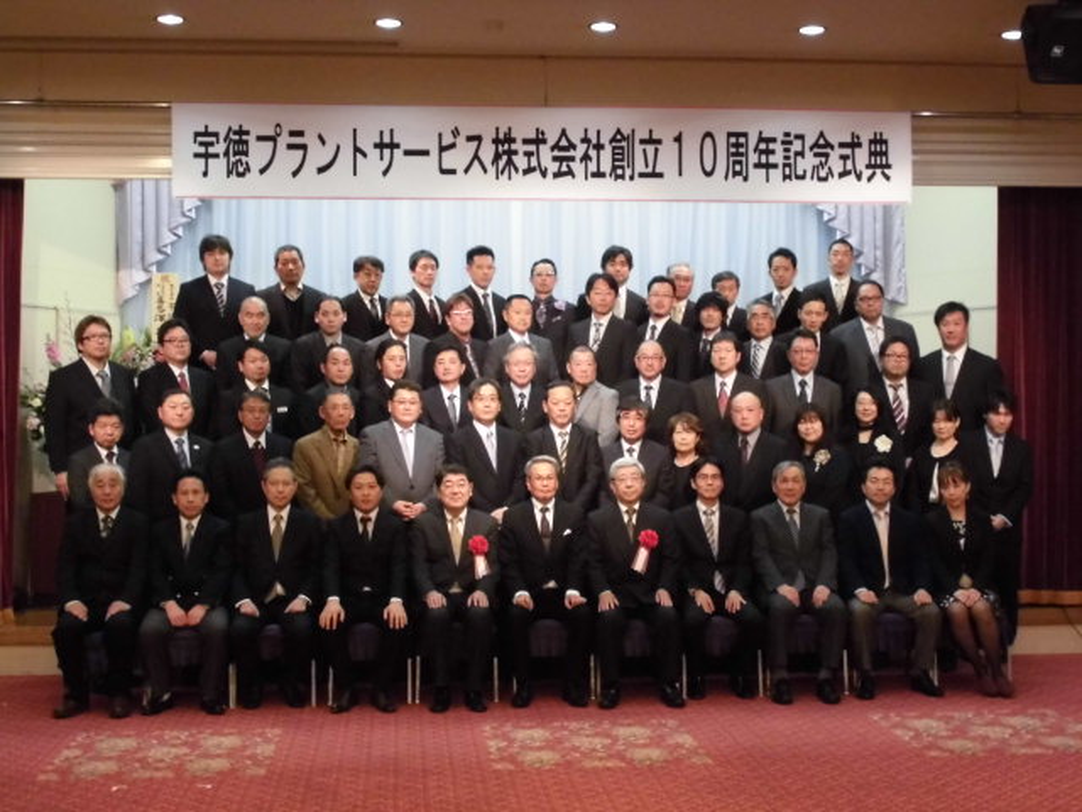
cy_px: 406
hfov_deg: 38.9
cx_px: 541
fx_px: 1532
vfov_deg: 29.7
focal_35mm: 49
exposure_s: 1/40
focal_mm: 8.9
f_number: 4.8
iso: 800
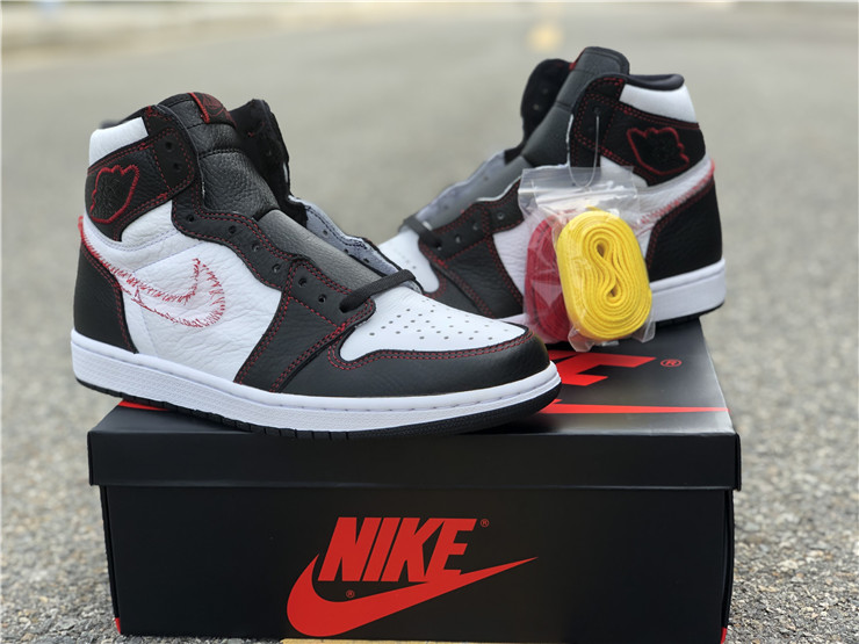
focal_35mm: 52
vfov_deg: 28.0
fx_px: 1290
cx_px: 430
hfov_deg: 36.8
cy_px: 322
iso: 16
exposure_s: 1/223
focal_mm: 6
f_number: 2.4
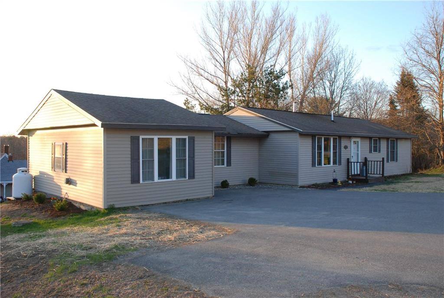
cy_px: 149
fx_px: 371
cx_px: 222
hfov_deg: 61.8
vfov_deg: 43.8
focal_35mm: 30
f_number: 7.1
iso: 800
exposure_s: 1/200
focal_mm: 20
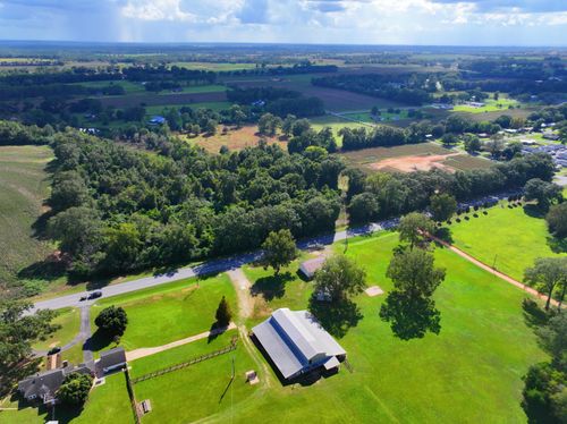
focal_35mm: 24
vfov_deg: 56.7
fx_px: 393
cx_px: 284
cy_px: 212
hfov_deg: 71.6
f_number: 2.8
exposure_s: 1/2000
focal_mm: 12.29
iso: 150
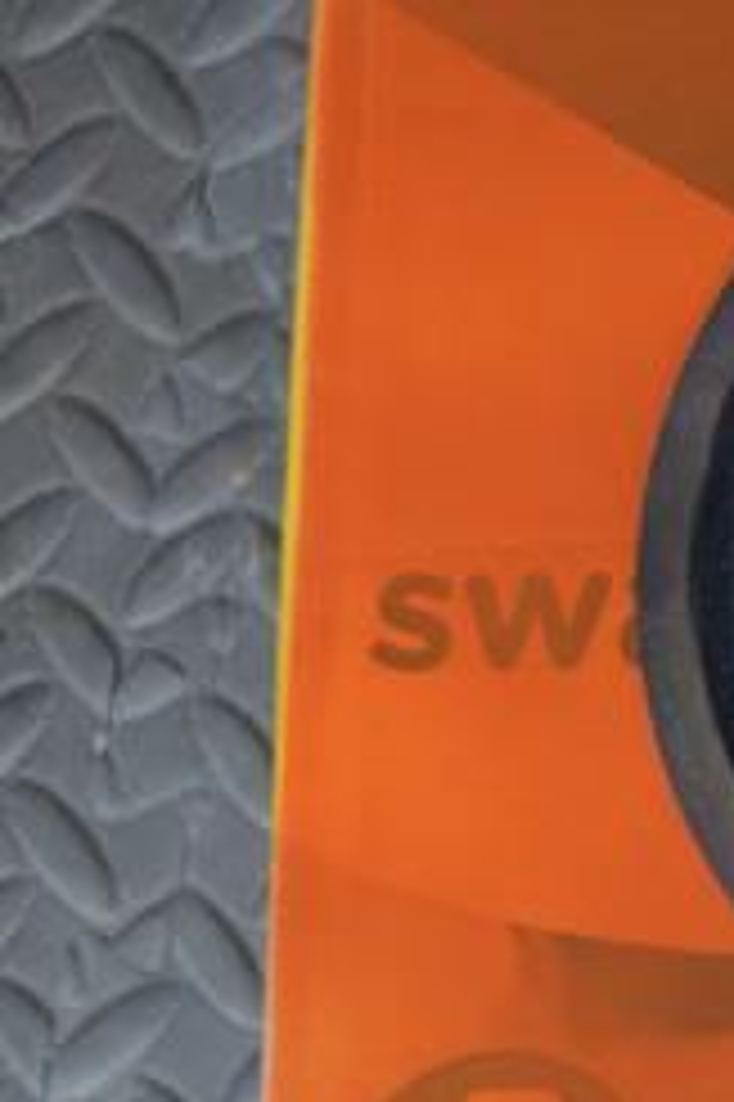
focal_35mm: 160
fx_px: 4895
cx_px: 1918
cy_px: 630
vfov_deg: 12.9
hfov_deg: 7.8
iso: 450
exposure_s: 1/60
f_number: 4.2
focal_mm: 29
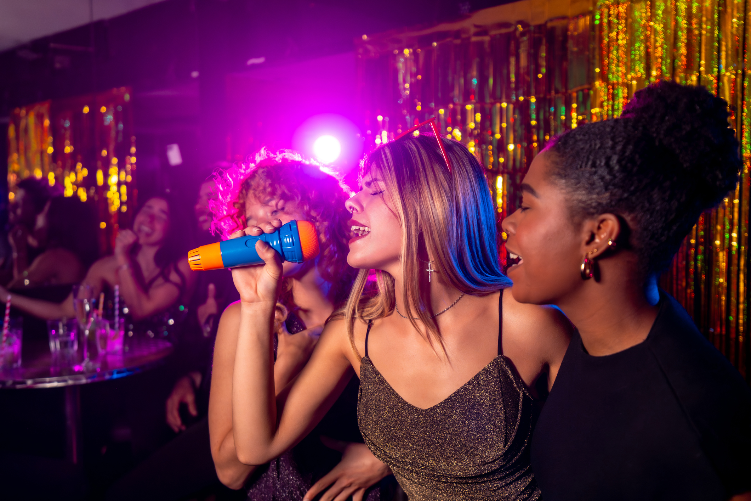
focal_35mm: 35
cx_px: 376
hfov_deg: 54.4
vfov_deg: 37.9
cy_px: 250
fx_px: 730
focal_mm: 35
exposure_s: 1/250
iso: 1250
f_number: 2.8
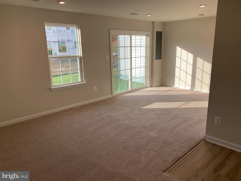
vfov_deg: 53.1
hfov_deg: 67.3
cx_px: 120
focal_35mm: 26
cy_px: 90
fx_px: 181
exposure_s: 1/248
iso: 25
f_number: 1.8
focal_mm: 4.25
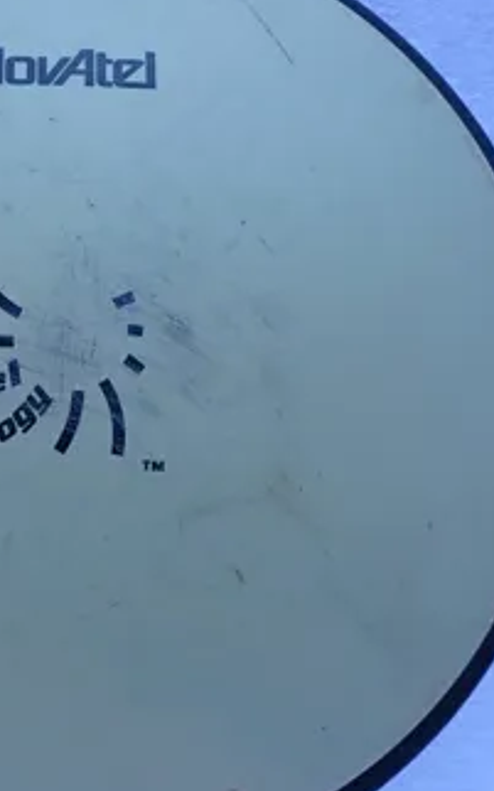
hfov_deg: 23.0
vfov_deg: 39.6
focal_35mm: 51
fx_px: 1100
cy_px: 394
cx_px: -113
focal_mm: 4.5
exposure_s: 1/125
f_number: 2.8
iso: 100
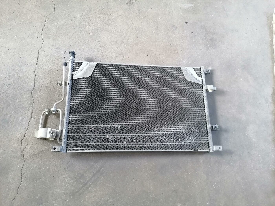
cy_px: 103
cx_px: 138
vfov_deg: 51.4
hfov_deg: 65.3
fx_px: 214
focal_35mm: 27
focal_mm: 4.75
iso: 320
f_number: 1.8
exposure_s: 1/25
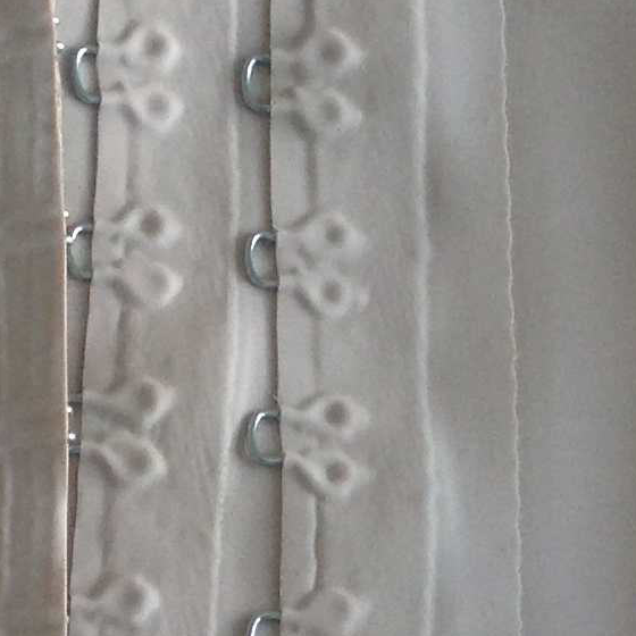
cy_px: 930
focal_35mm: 170
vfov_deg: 10.0
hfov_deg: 10.2
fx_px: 3534
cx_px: -40
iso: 64
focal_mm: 4.12
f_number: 2.4
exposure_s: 1/20
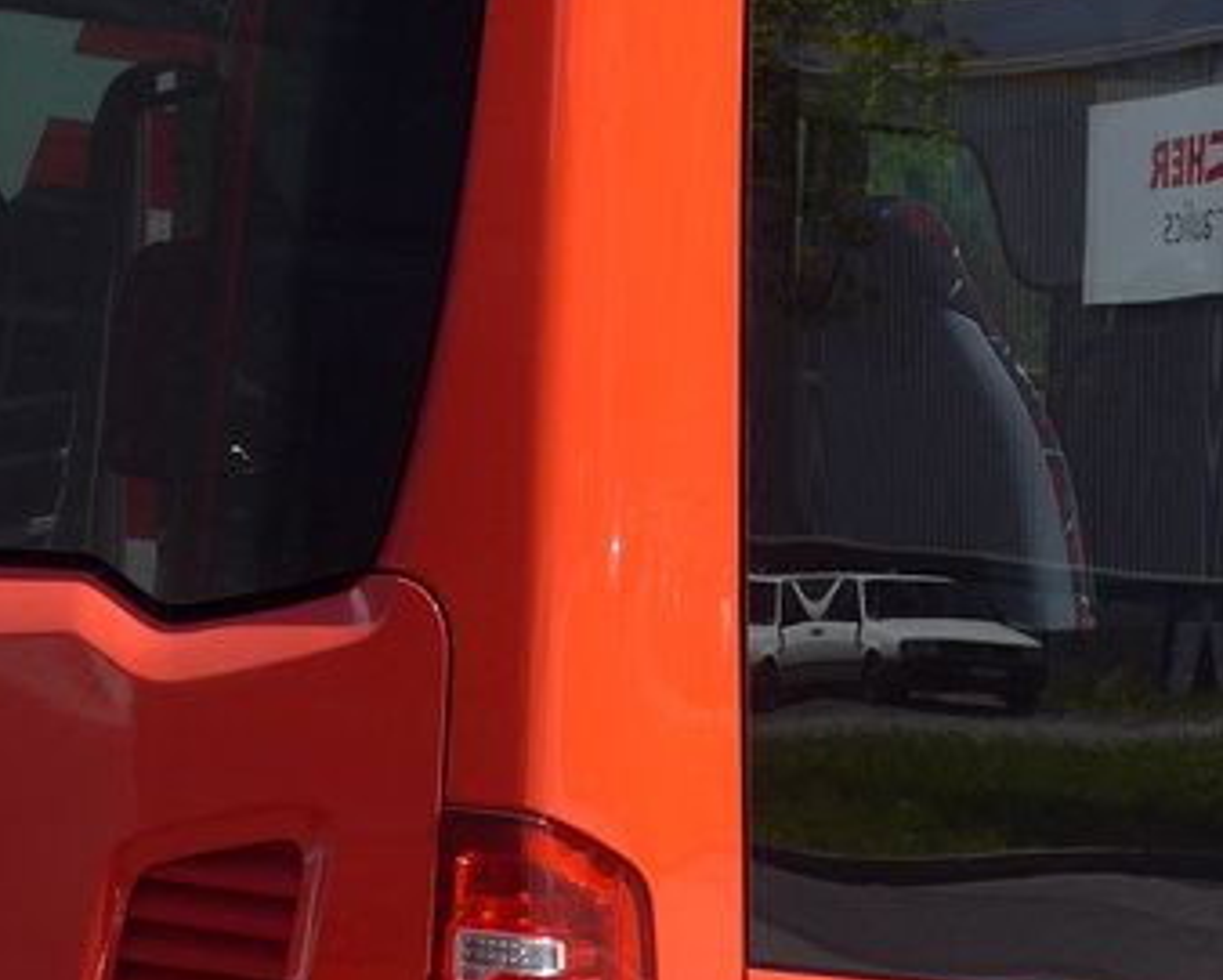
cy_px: 542
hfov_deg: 14.2
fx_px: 4891
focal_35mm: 135
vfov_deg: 11.4
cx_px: 861
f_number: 2.8
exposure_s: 1/1000
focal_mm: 8
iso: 80
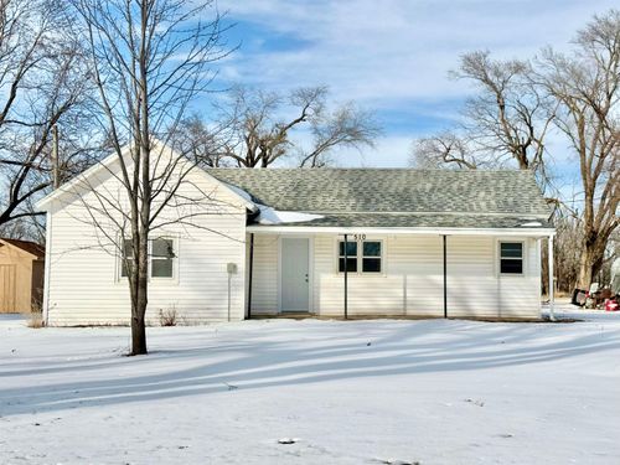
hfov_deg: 39.7
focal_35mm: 48
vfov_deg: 30.3
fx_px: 860
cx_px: 310
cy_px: 232
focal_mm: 6.76
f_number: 1.78
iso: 64
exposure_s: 1/9901
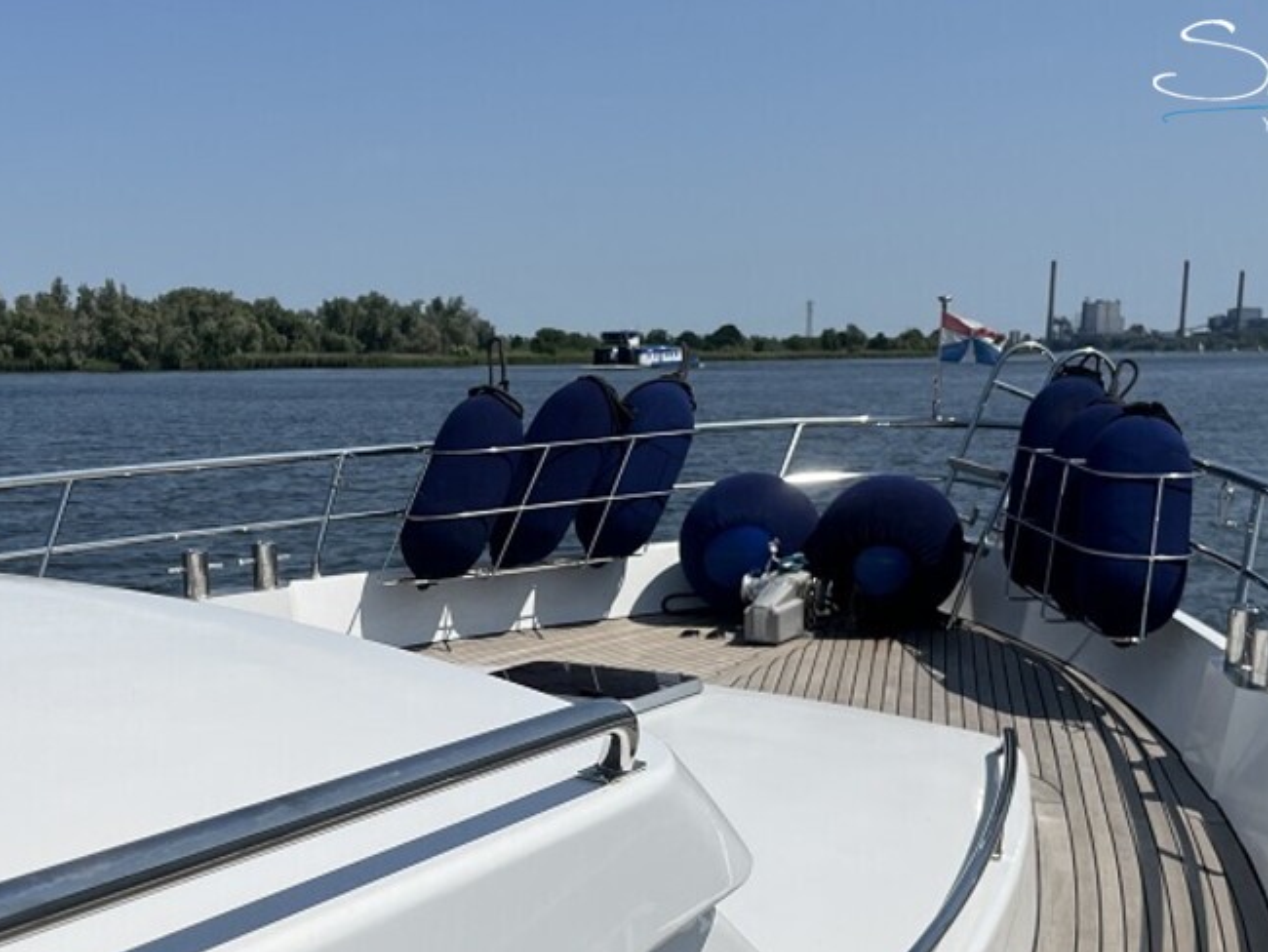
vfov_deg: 28.5
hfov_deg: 38.0
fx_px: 1832
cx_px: 480
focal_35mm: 50
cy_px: 759
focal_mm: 5.1
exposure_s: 1/11905
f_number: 1.6
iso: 50
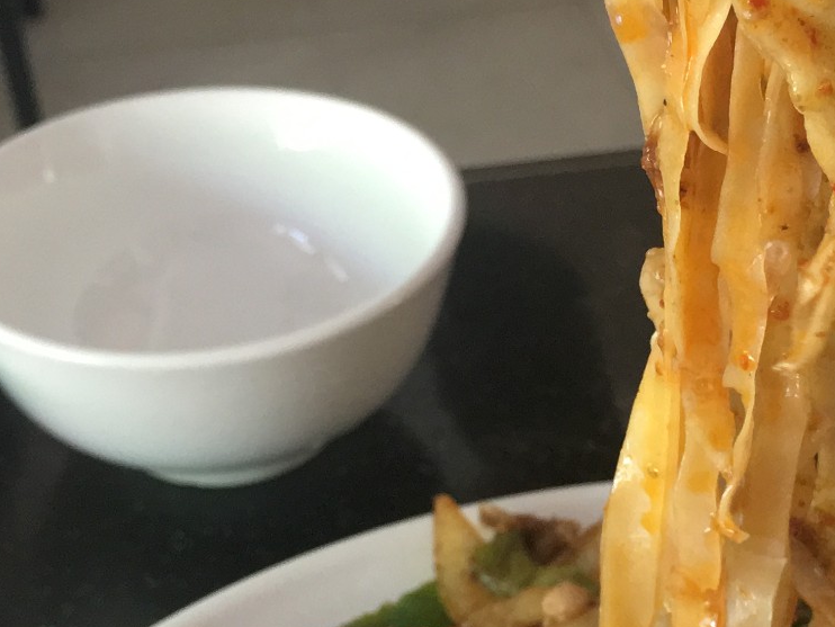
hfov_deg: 24.2
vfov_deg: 18.4
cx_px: 591
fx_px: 1930
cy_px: 435
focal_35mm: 80
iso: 160
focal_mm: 4.15
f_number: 2.2
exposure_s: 1/33
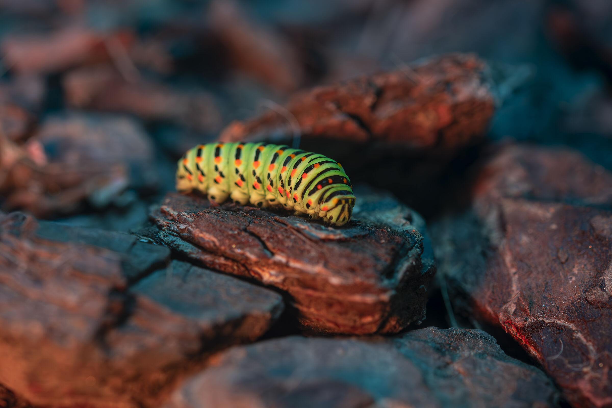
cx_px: 306
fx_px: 1530
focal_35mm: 90
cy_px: 204
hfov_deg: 22.6
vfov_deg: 15.2
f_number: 4
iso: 1600
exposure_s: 1/30
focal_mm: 60
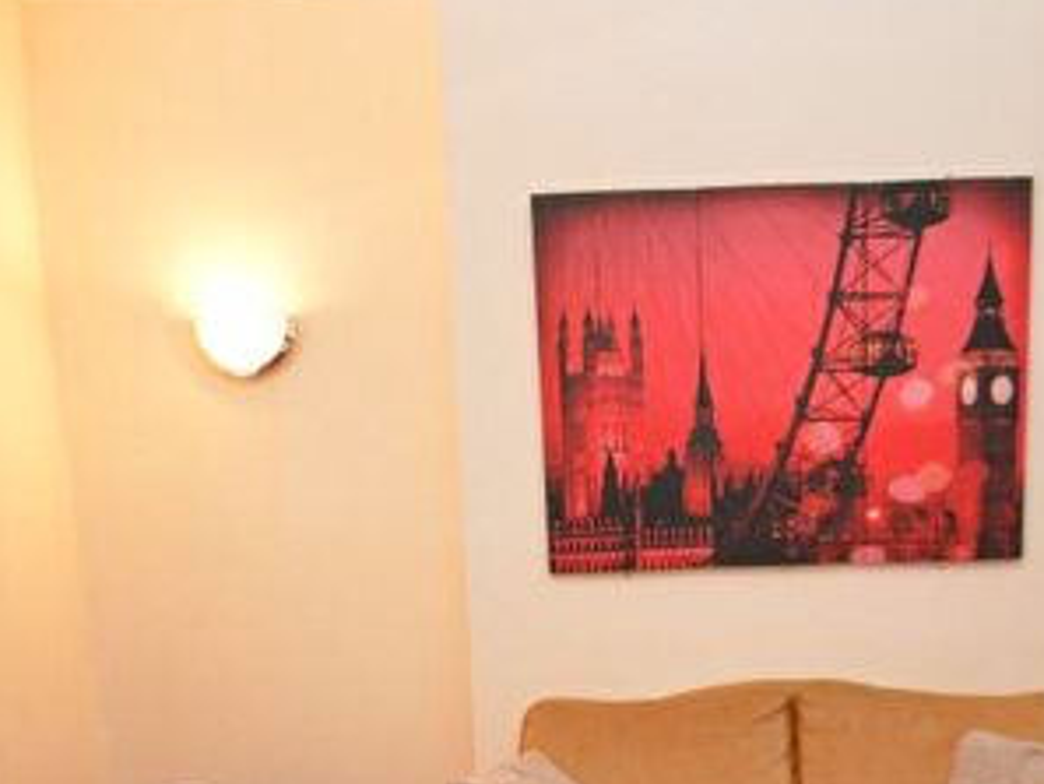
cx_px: 689
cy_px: 721
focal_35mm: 34
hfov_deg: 53.0
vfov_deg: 38.6
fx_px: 1026
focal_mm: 10
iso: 3200
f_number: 4
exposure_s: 1/60
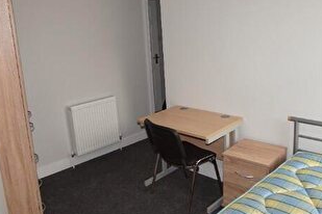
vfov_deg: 38.8
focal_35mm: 34
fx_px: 304
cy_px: 89
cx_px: 168
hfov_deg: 55.8
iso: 100
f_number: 4
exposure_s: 1/60
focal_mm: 10
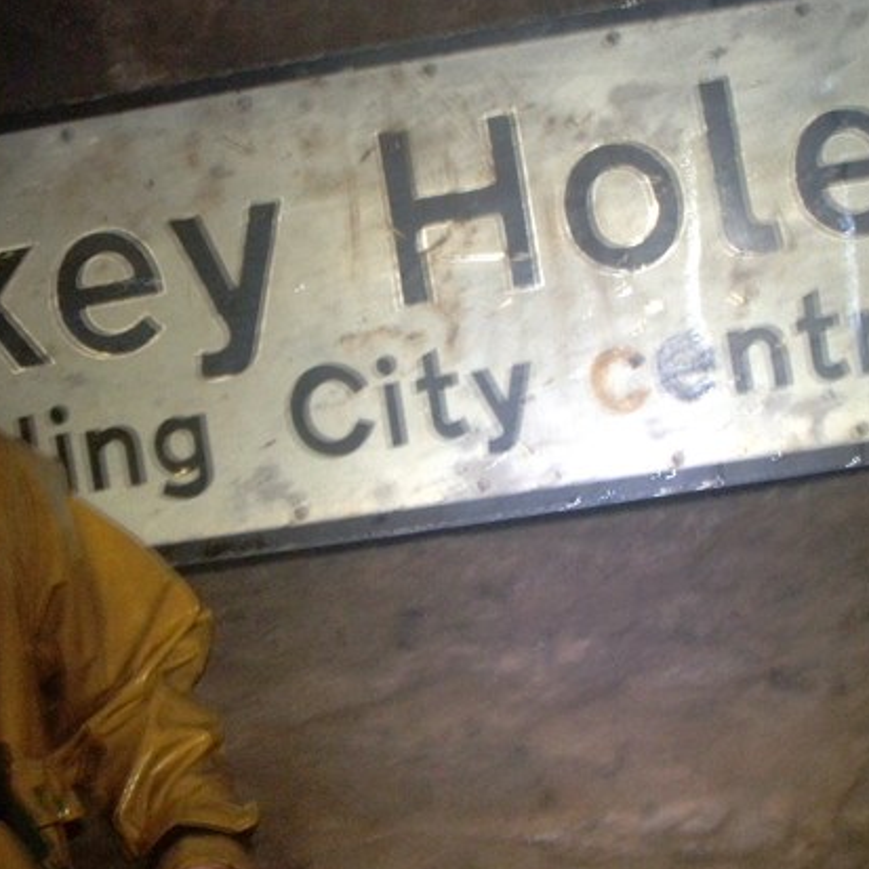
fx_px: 1846
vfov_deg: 26.4
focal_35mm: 65
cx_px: 410
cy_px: 322
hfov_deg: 26.5
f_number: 3.5
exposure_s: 1/6
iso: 200
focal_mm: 6.7
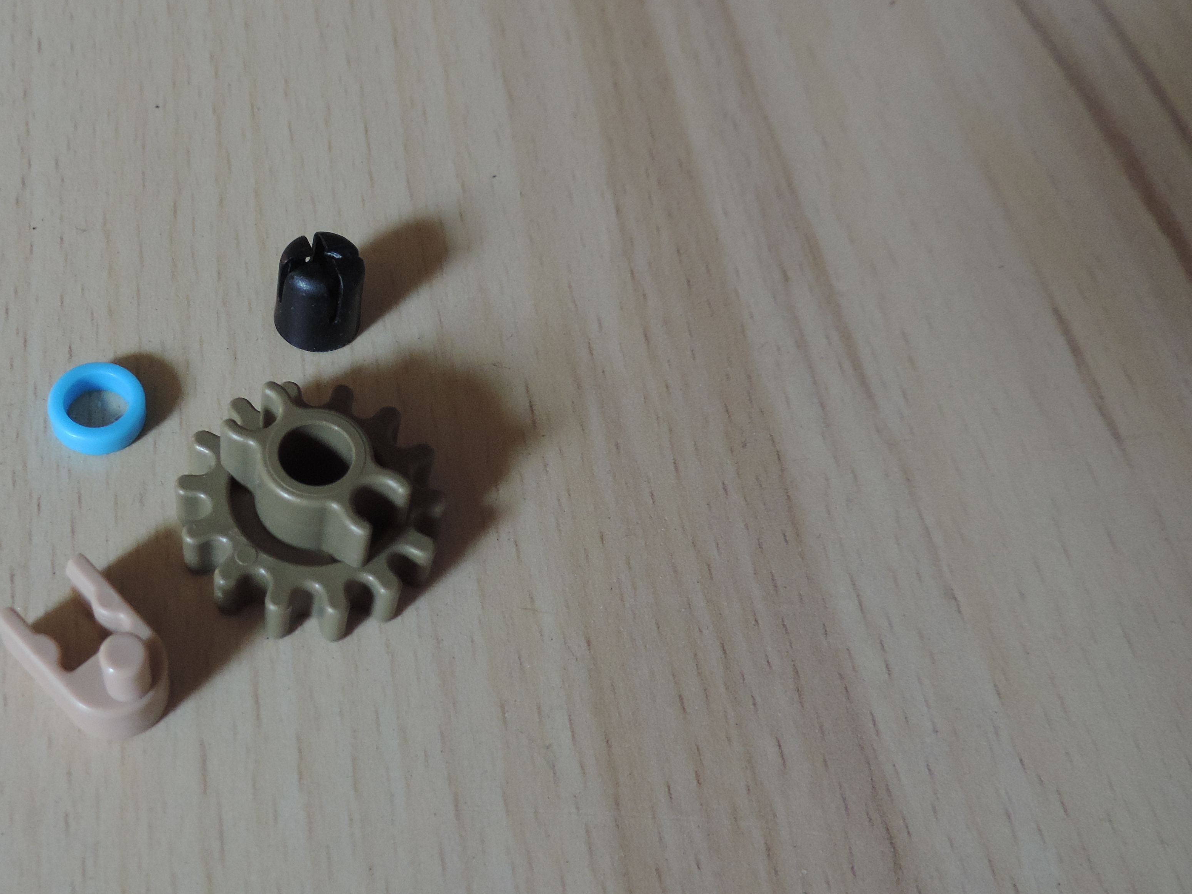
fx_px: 1309
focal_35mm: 38
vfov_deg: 37.7
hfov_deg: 47.1
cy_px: 465
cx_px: 290
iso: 360
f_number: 3
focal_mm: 4.3
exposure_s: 1/30
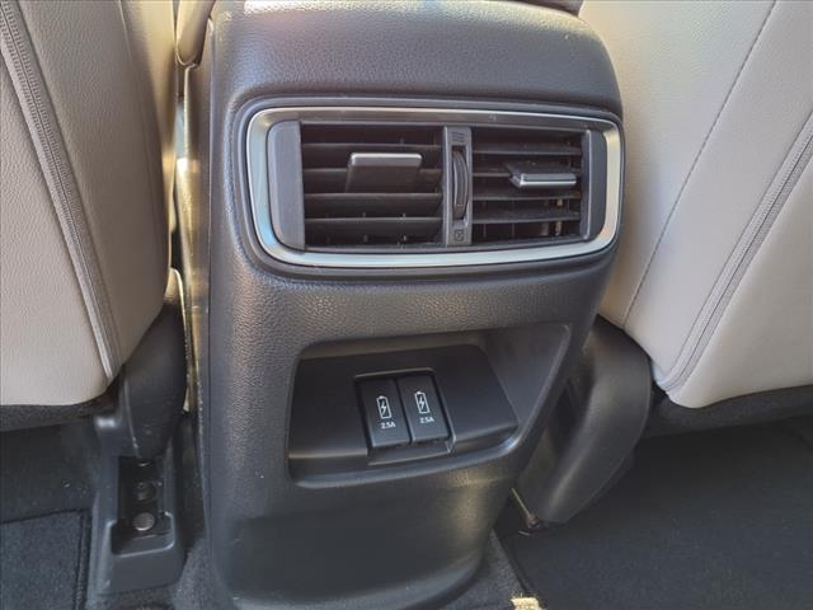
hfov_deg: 65.3
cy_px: 305
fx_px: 634
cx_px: 406
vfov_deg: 51.4
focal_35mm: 27
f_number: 1.9
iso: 125
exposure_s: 1/40
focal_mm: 3.58
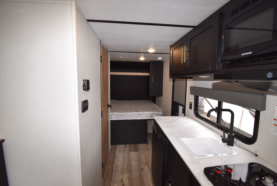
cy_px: 93
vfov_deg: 77.5
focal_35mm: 15
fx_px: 116
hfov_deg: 100.3
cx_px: 138
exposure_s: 1/125
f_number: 5.6
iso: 720
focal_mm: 10
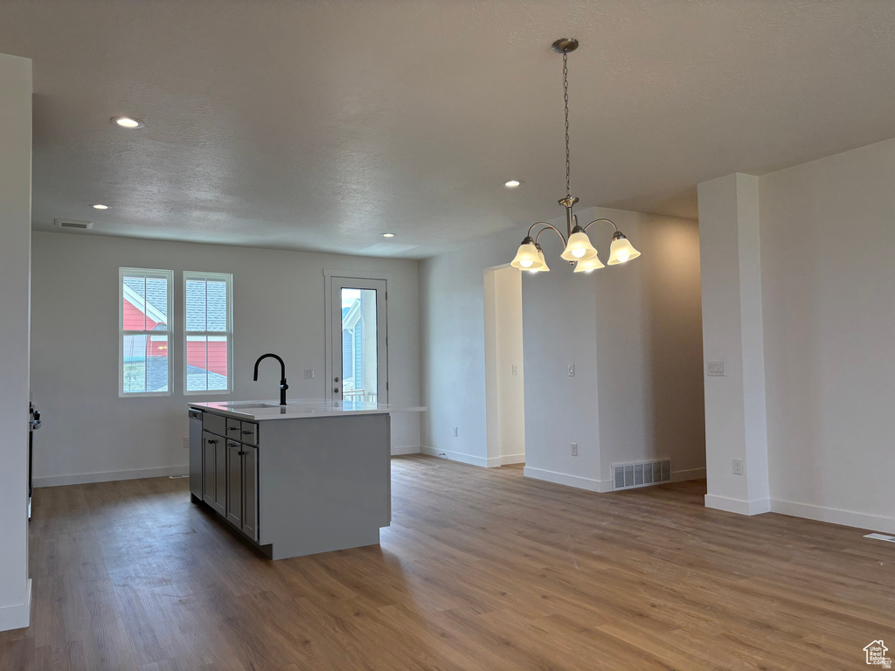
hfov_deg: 67.3
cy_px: 336
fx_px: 672
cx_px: 448
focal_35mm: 26
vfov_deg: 53.1
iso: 50
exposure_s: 1/168
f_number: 1.6
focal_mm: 5.96
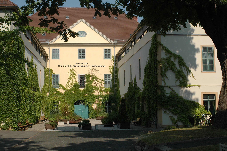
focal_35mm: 58
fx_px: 363
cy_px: 70
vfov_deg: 23.5
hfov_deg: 34.7
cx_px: 120
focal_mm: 35
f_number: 10
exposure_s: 1/400
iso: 200
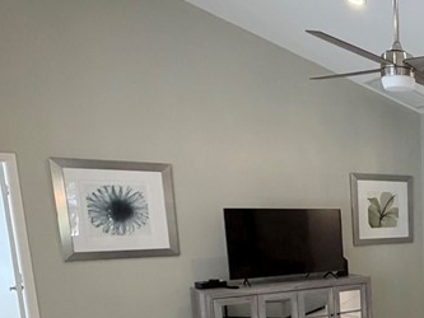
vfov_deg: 31.6
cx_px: 513
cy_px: 300
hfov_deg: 34.6
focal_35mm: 43
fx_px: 527
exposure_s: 1/120
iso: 320
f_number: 2.2
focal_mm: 2.22
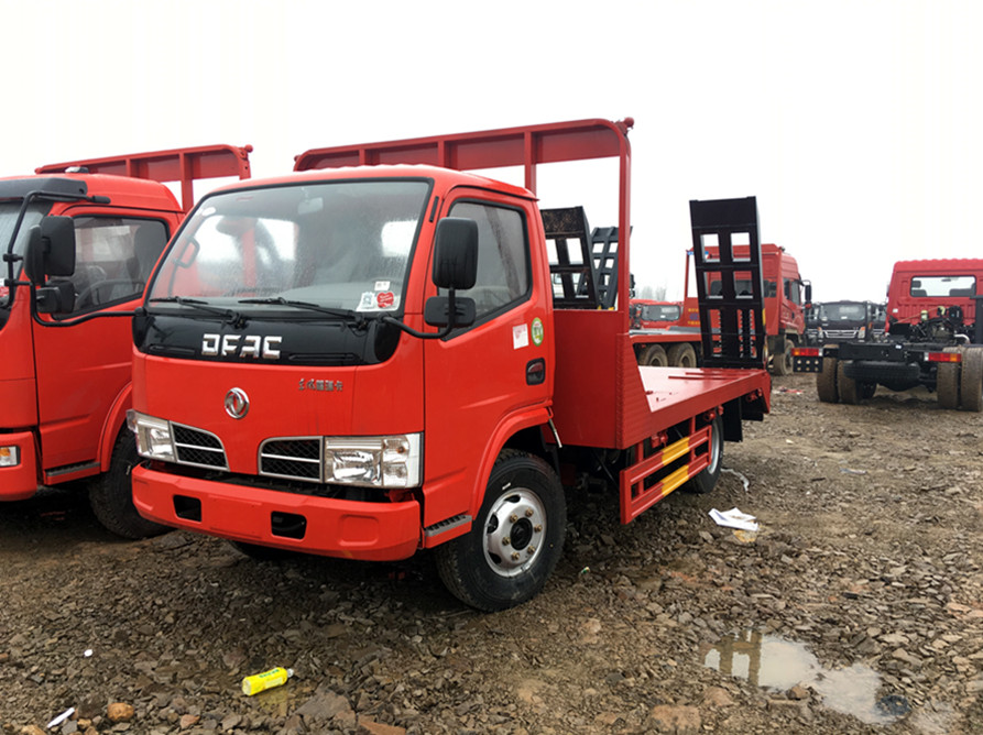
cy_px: 368
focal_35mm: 29
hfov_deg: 61.7
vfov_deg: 48.2
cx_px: 492
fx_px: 823
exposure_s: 1/100
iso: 25
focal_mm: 4.15
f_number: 2.2
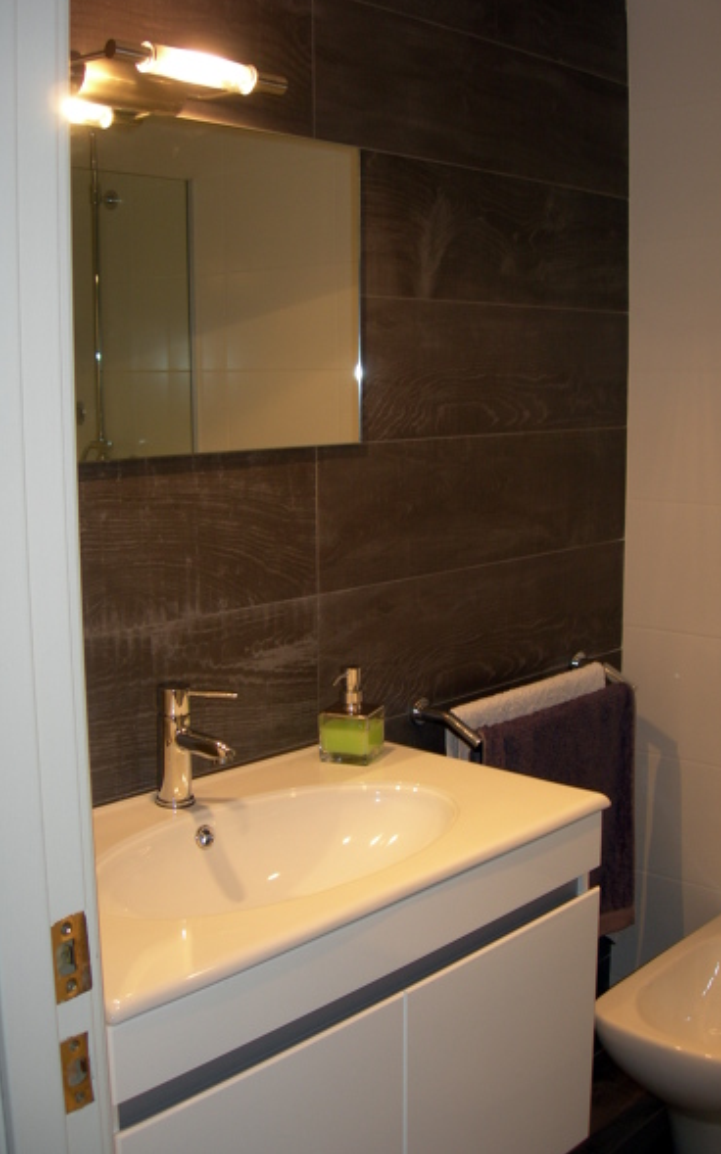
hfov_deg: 31.2
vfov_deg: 48.2
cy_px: 574
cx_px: 392
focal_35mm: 41
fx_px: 1289
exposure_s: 1/30
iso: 50
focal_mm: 7.8
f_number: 2.8
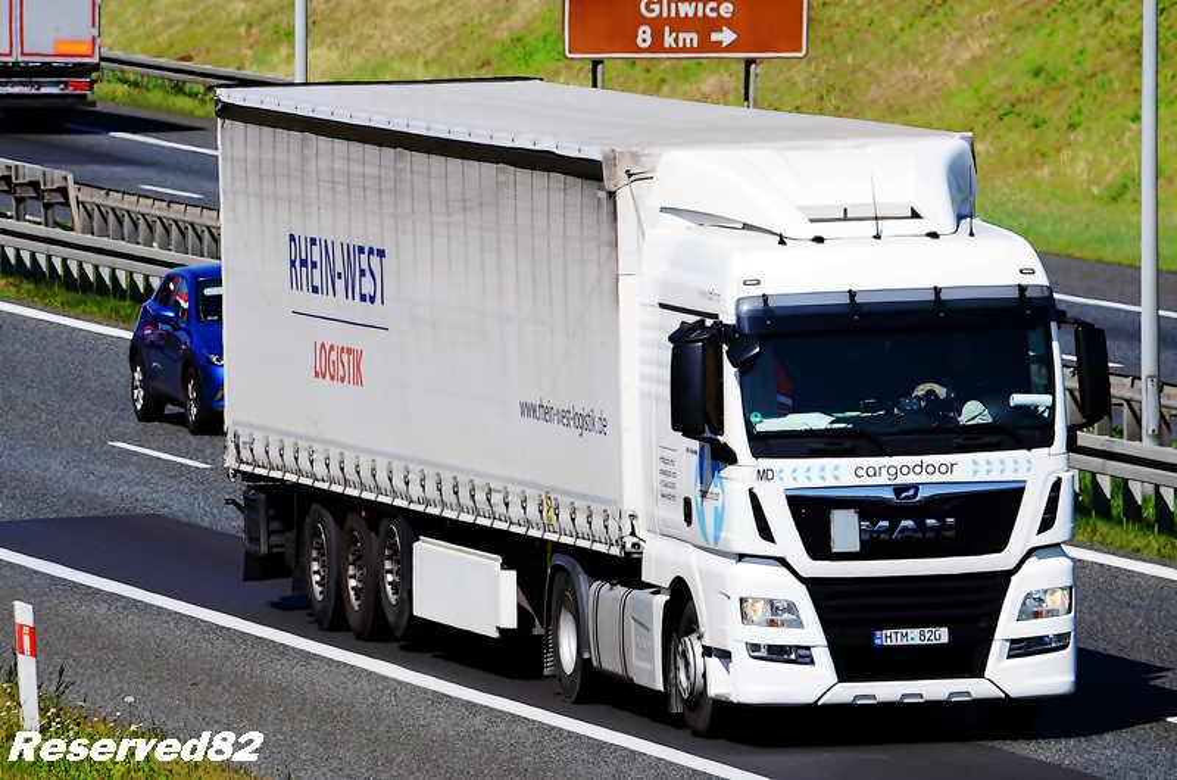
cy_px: 390
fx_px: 14683
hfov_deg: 4.6
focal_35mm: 450
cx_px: 588
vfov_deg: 3.0
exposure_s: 1/1000
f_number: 8
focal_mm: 300
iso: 200
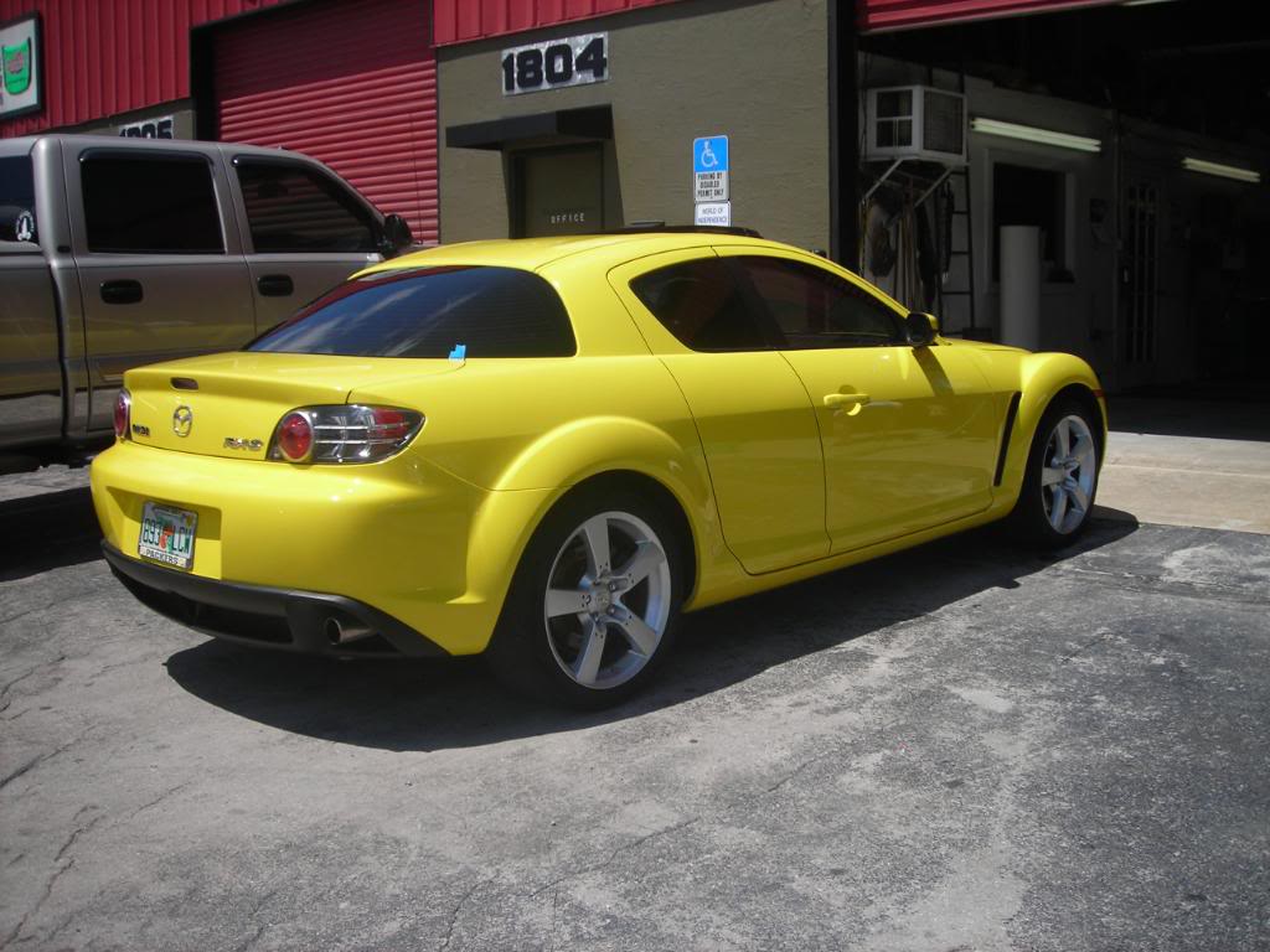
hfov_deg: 49.0
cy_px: 476
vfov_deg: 37.7
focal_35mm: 38
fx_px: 1394
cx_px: 635
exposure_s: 1/240
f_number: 6.4
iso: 50
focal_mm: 6.3
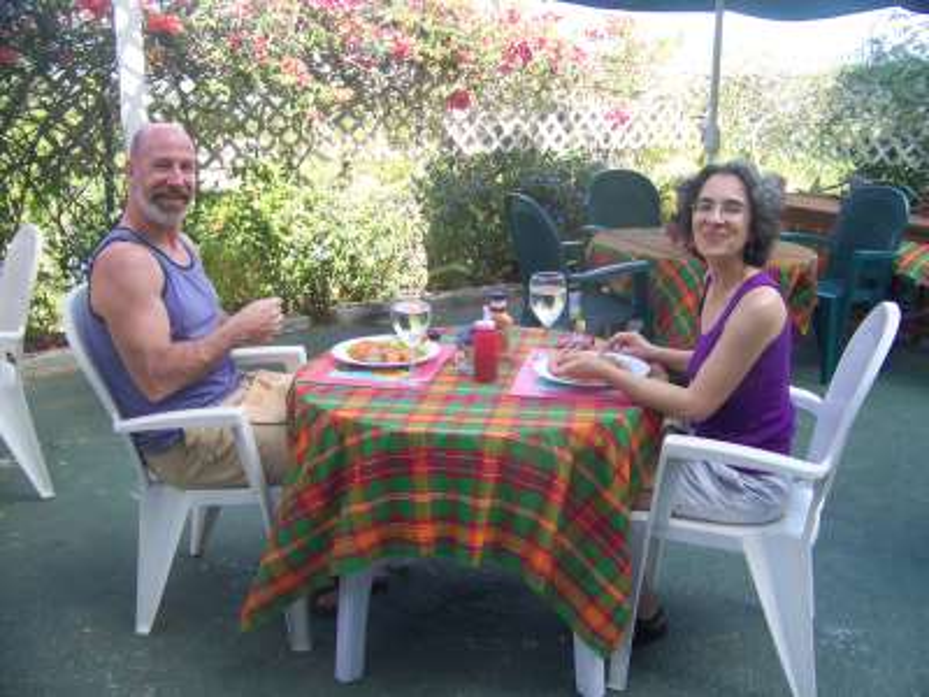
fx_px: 966
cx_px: 464
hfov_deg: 51.4
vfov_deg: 39.7
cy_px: 348
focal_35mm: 36
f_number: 2.8
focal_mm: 5.85
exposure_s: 1/125
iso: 64
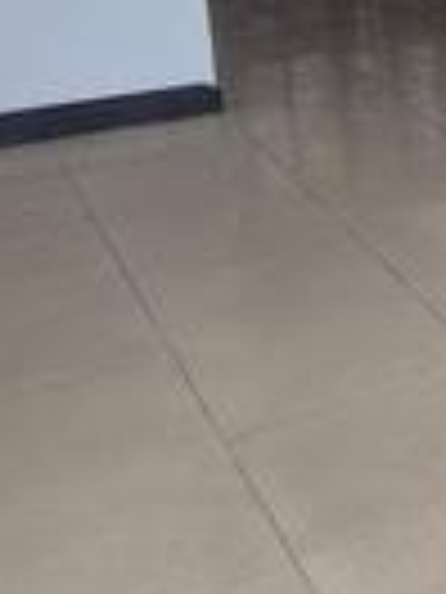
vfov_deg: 23.4
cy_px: -36
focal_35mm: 79
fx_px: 1357
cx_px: 978
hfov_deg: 14.4
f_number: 2.2
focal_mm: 1.74
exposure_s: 1/139
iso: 50
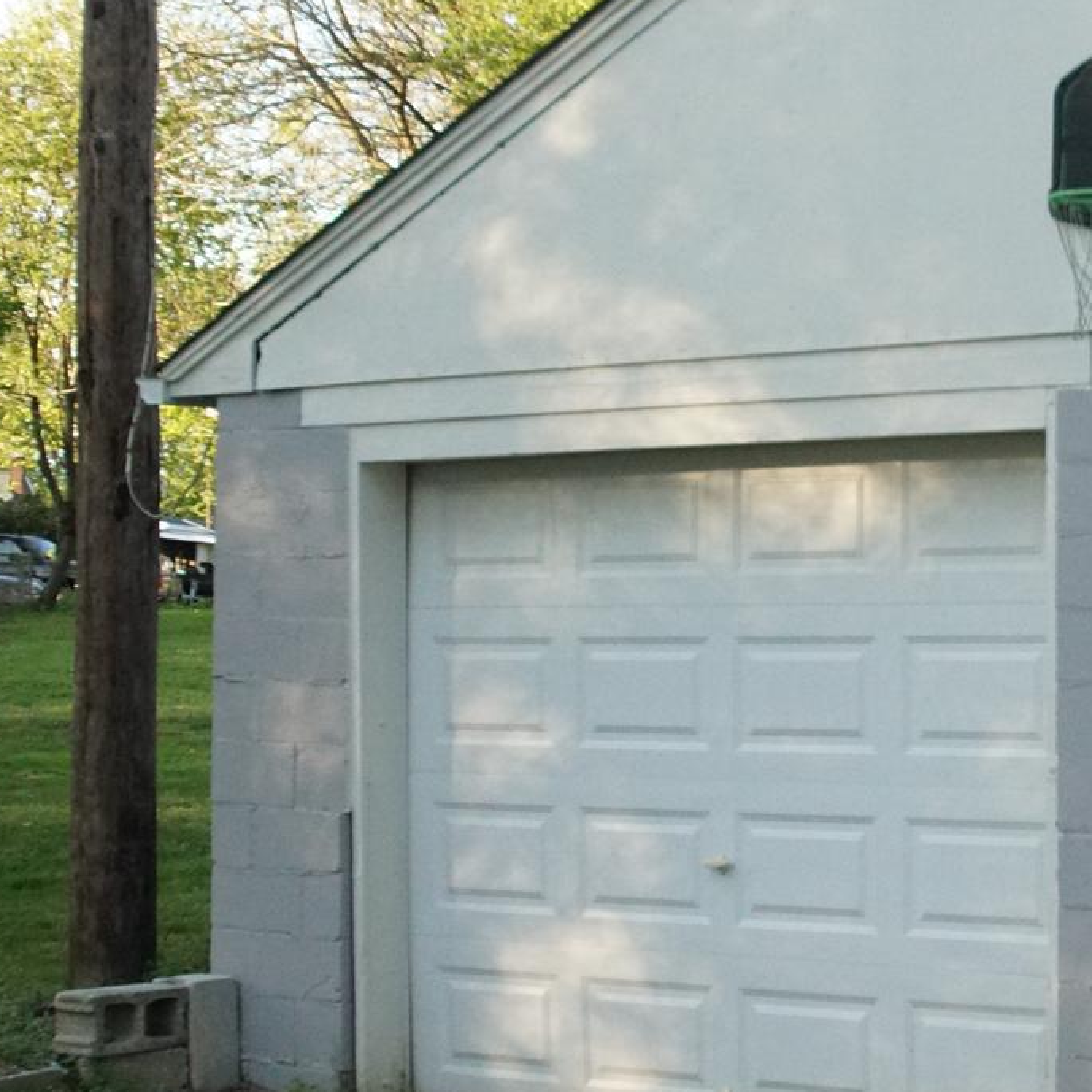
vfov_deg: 19.1
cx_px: 1246
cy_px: 459
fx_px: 3248
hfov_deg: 18.3
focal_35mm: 91
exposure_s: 1/1000
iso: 1600
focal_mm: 24
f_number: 5
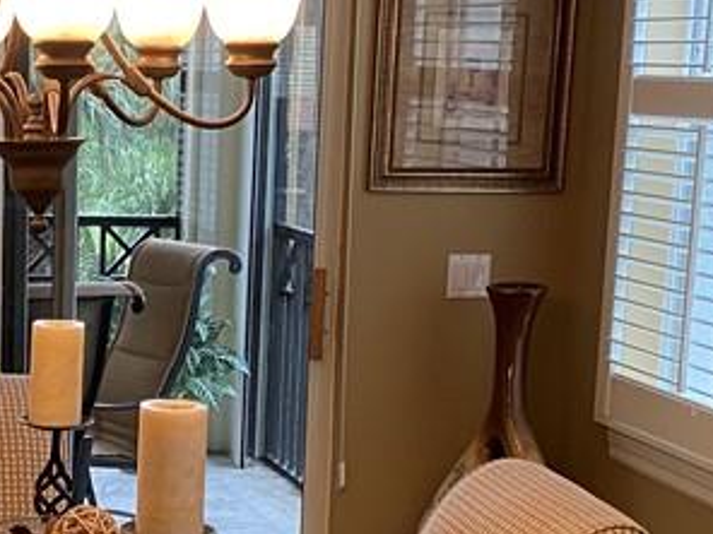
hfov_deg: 21.4
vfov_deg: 16.4
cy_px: 382
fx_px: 1854
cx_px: 113
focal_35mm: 90
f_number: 1.8
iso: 80
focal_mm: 4.25
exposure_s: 1/60
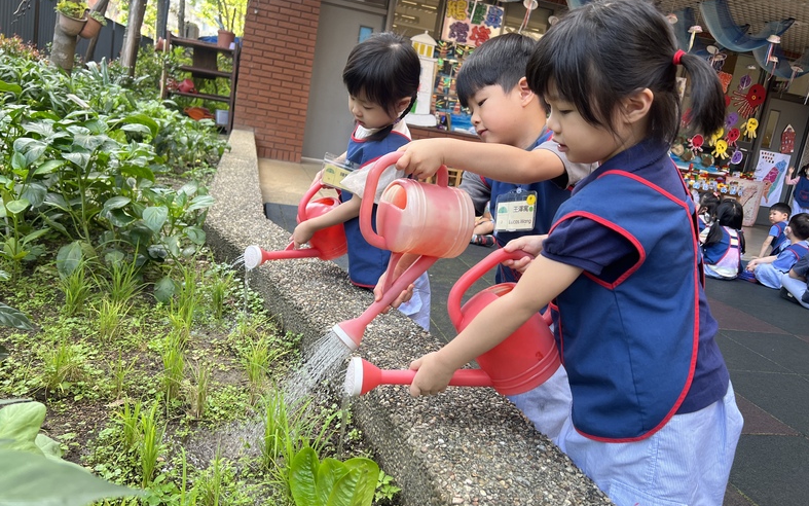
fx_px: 617
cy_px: 238
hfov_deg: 66.5
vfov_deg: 44.5
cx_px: 403
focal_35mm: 28
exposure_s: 1/121
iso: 50
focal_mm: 5.7
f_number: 1.5
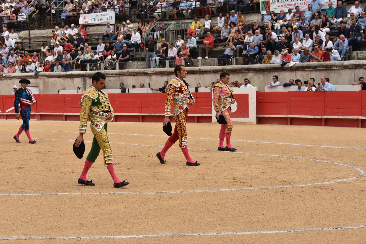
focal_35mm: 68
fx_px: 691
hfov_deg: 29.7
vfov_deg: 20.0
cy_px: 122
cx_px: 183
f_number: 8
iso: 400
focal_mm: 68
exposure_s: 1/320
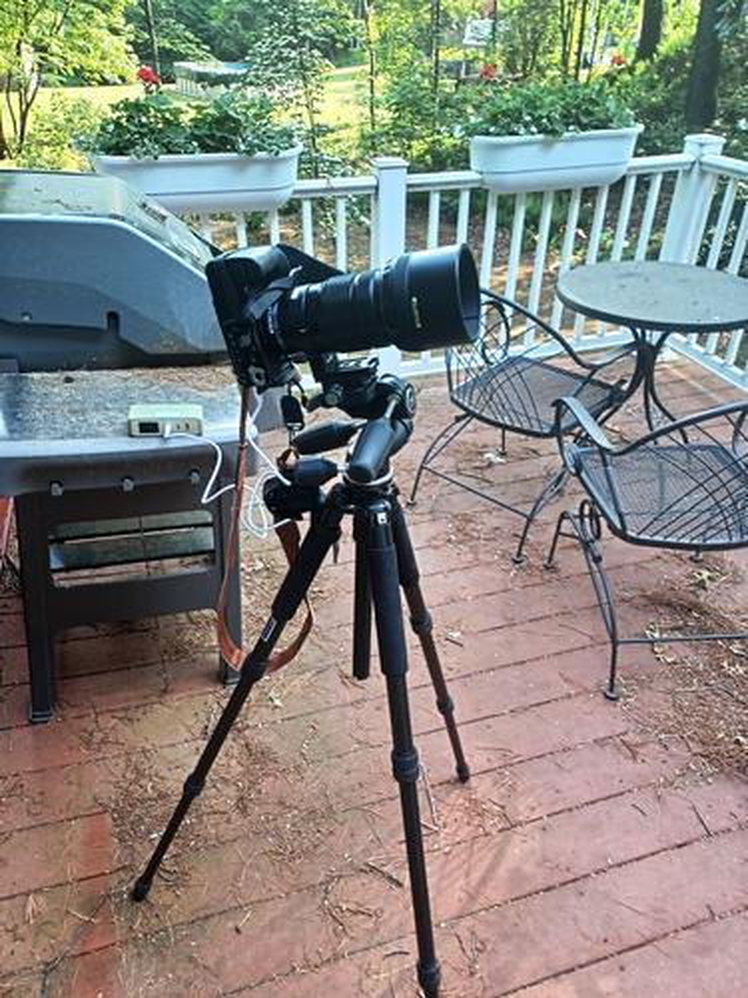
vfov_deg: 69.4
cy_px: 499
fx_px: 720
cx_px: 374
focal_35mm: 25
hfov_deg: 54.9
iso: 100
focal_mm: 4.6
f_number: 1.8
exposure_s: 1/60
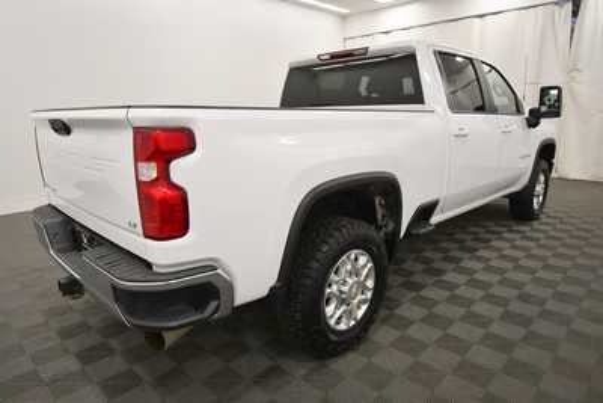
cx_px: 302
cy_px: 202
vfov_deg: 57.3
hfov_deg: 78.6
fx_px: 369
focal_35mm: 22
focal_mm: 15
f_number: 5
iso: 800
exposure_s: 1/250
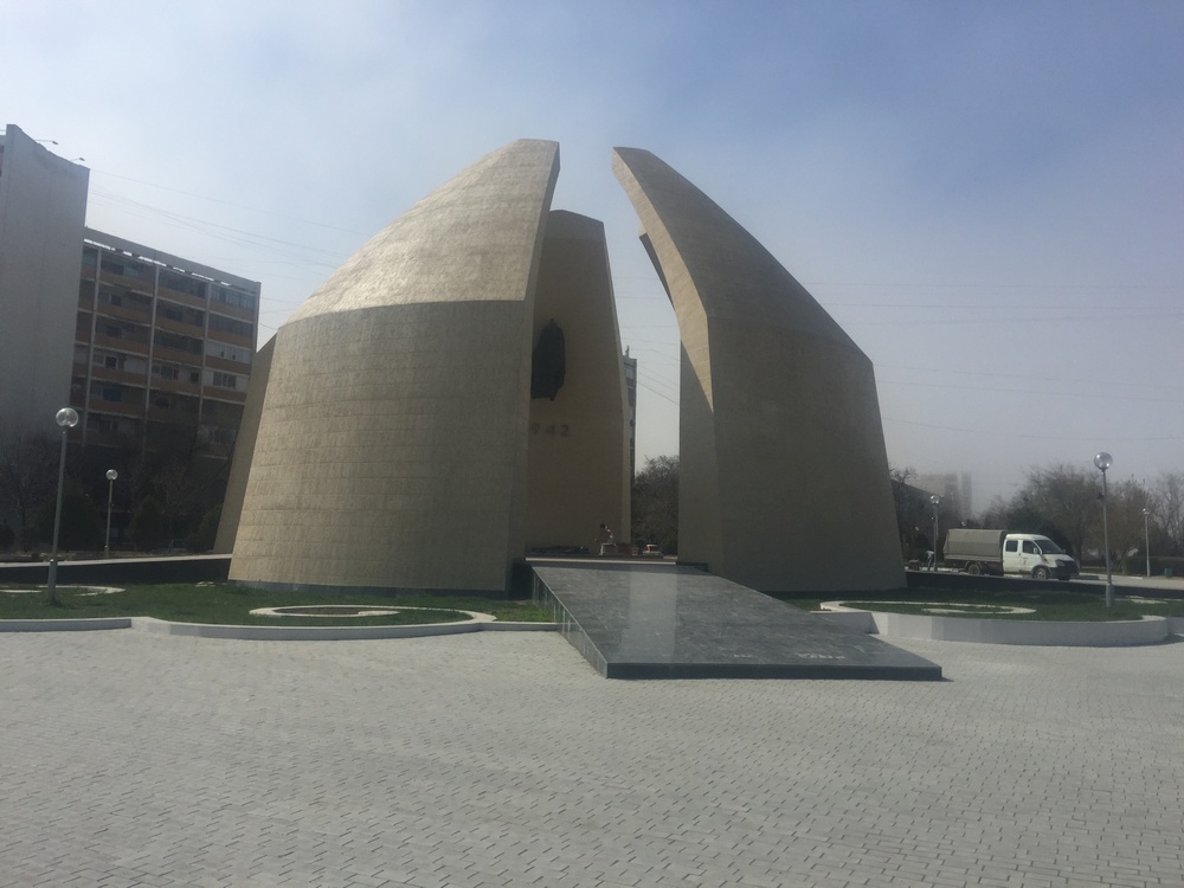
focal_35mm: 29
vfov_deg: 48.2
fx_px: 992
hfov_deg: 61.7
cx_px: 592
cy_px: 444
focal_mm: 4.15
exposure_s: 1/5650
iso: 32
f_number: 2.2
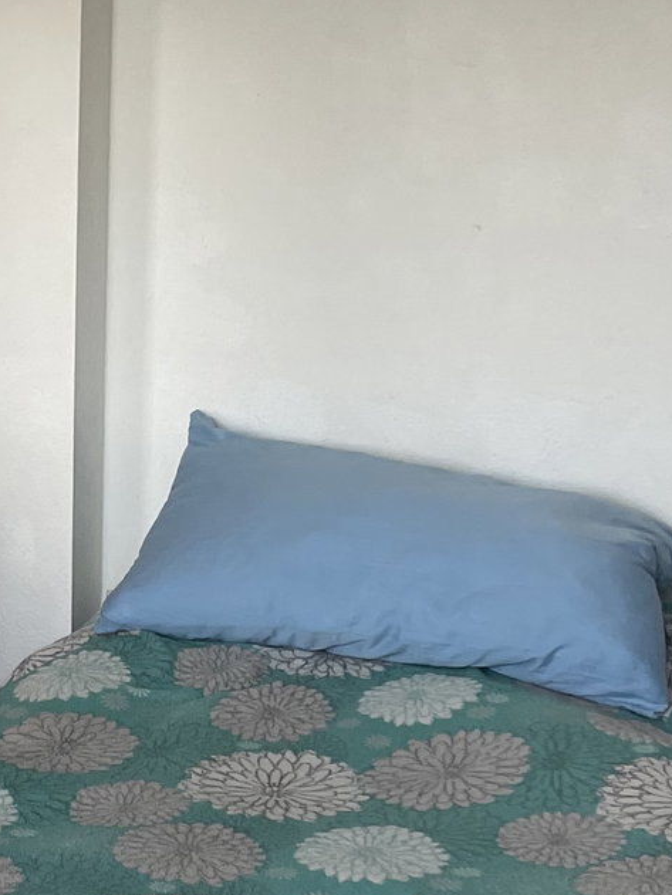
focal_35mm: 88
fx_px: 2276
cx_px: -277
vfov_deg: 22.2
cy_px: 443
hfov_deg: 15.7
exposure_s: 1/100
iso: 100
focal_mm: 4.2
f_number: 1.6
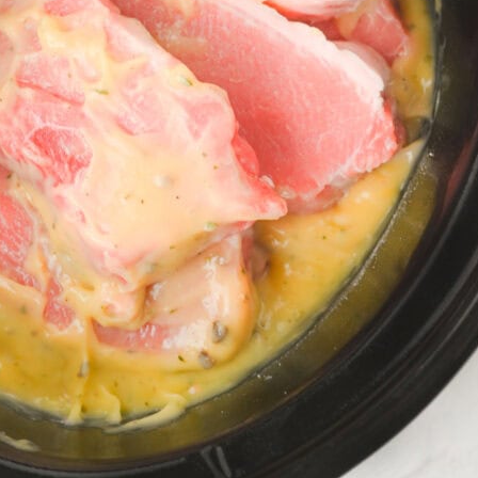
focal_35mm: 97
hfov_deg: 17.9
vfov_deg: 17.8
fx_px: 1515
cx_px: 157
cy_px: 121
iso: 400
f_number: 5
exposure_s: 1/80
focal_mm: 50
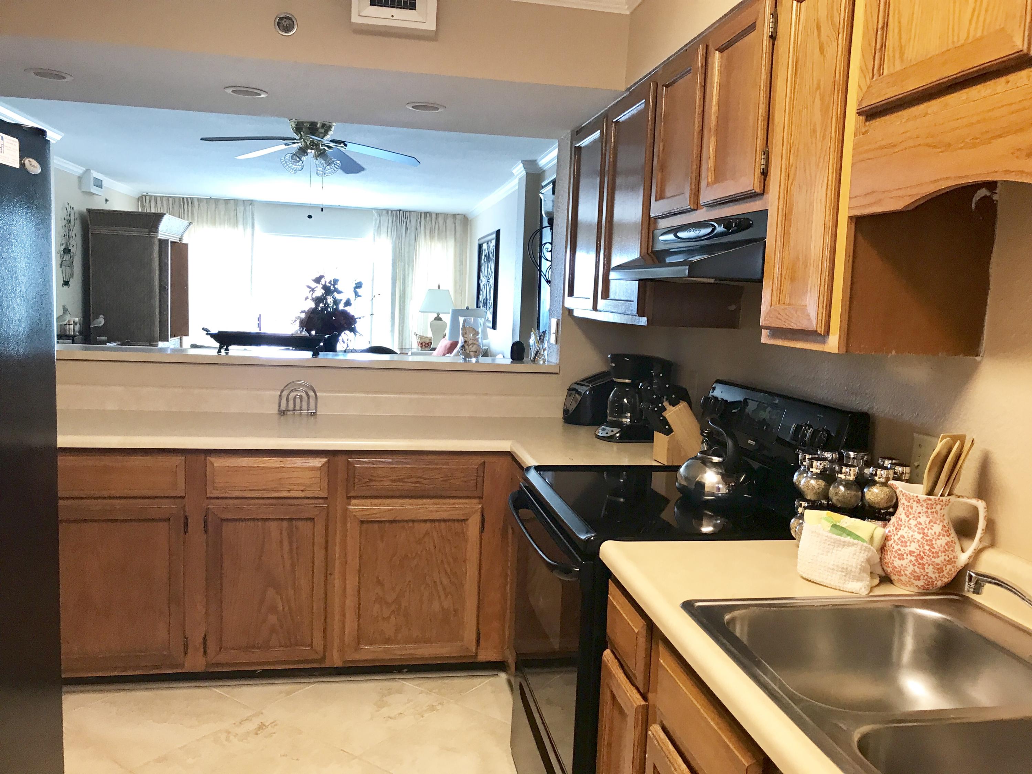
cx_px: 516
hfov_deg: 63.4
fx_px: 835
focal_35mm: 28
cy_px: 387
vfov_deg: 49.7
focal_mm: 3.99
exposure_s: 1/24
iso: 40
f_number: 1.8
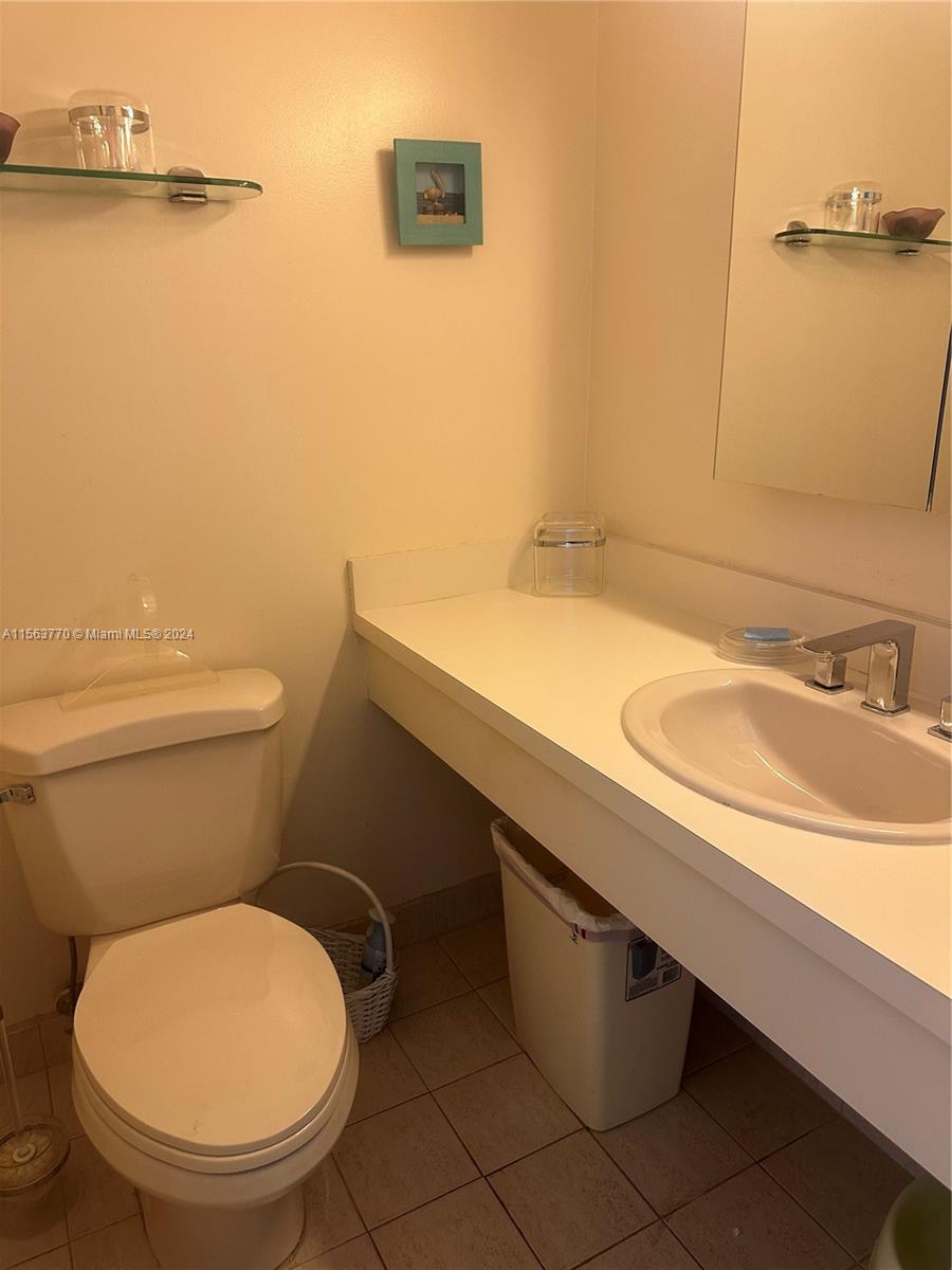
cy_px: 635
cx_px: 476
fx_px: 880
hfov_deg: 56.8
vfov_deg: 71.6
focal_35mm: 24
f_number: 1.78
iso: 200
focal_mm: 6.86
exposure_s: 1/60
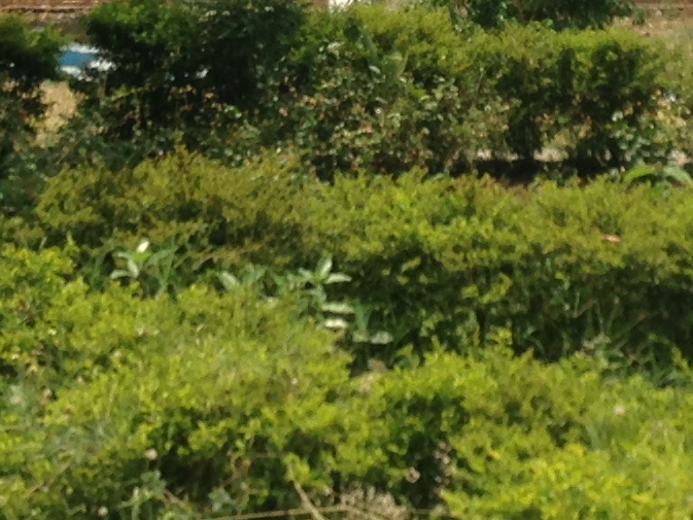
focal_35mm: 160
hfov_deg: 12.3
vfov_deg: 9.1
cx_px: 485
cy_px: -131
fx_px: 3204
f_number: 2.4
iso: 50
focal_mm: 4.12
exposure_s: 1/1506
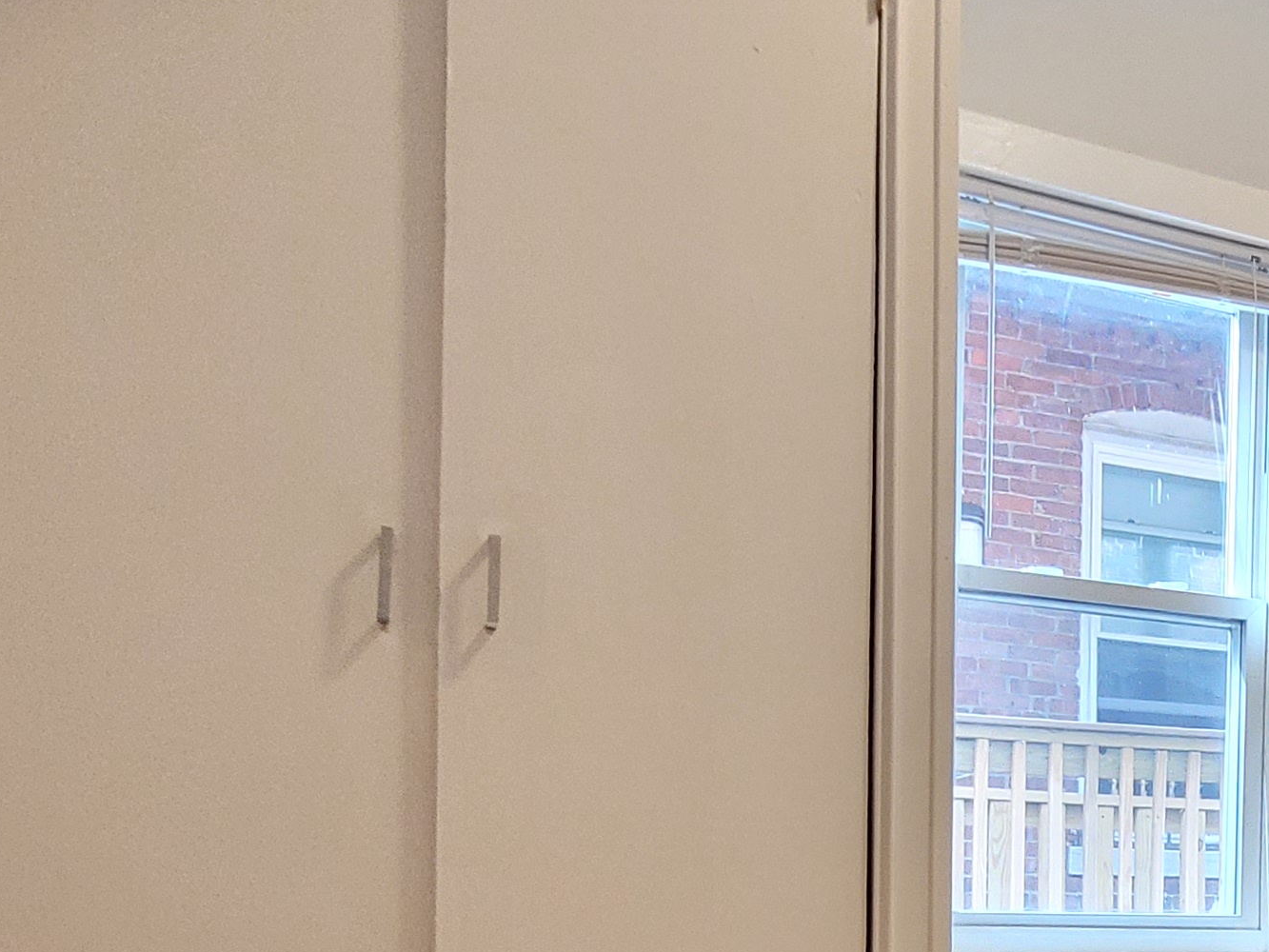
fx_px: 1430
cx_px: 1251
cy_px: 931
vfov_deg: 33.9
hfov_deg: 41.9
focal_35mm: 39
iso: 400
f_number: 2.2
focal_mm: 1.74
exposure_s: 1/59
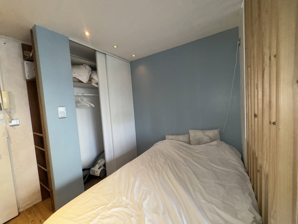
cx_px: 149
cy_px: 112
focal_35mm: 14
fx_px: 121
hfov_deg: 102.1
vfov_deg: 85.7
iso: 160
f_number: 2.2
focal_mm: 2.22
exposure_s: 1/100
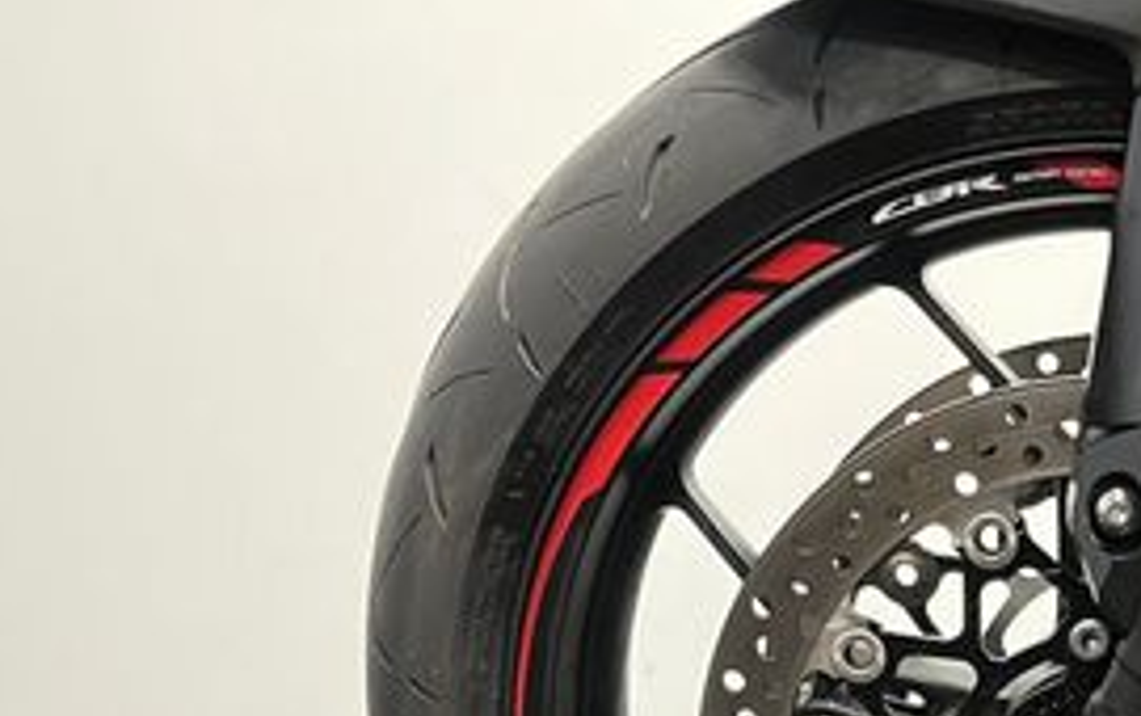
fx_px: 2023
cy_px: 838
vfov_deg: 19.0
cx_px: 1128
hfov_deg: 29.5
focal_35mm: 65
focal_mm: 5.1
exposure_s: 1/33
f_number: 1.6
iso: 500
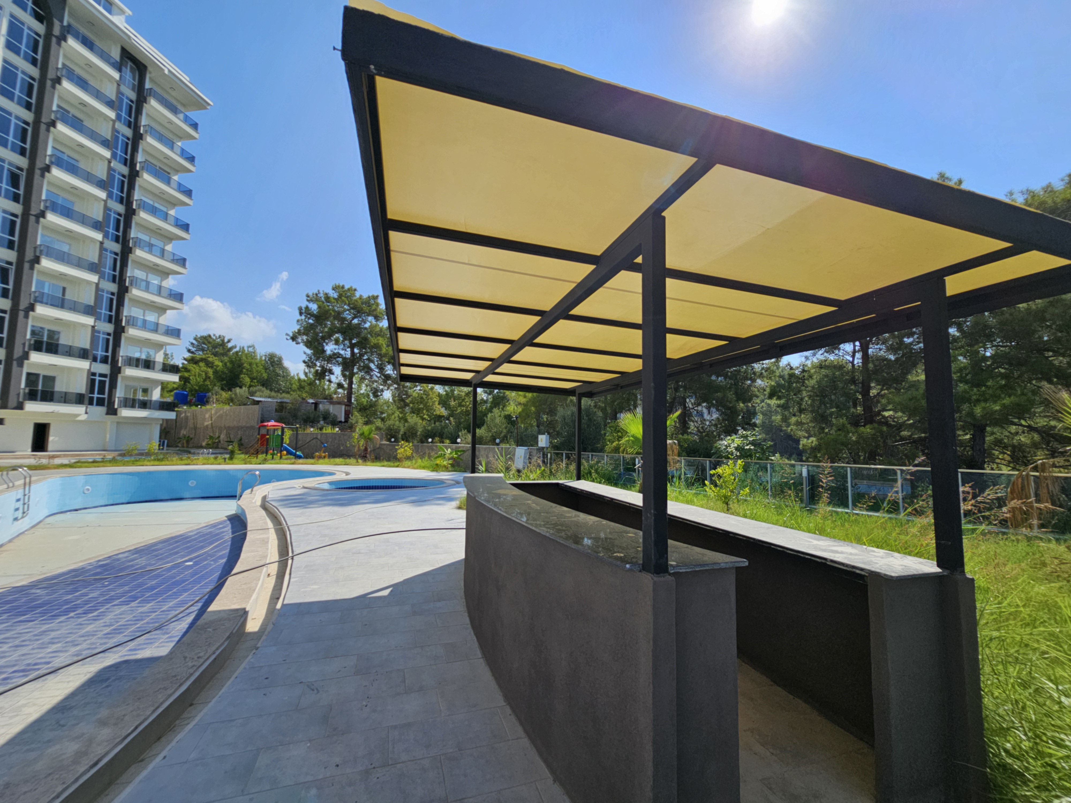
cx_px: 536
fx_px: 402
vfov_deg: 89.9
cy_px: 402
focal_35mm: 13
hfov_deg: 106.2
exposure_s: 1/3354
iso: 50
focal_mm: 2.2
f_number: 2.2
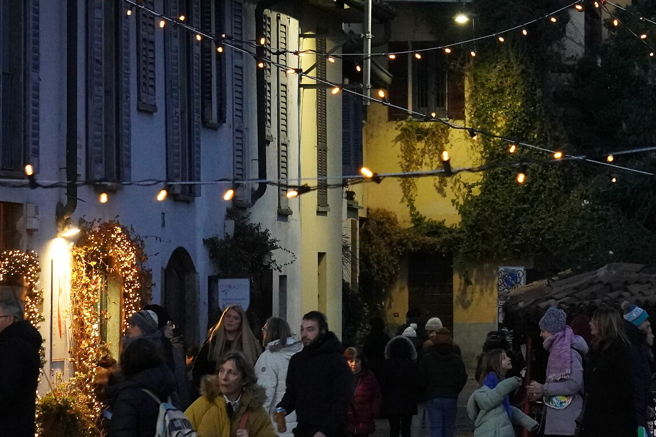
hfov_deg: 8.6
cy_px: 73
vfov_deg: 5.7
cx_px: 527
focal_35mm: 239
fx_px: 4354
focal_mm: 76
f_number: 6.3
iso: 6400
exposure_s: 1/100
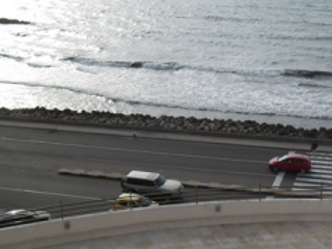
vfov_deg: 28.6
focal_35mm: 51
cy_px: 113
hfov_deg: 36.6
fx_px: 489
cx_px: 247
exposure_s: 1/789
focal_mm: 4.9
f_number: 3.5
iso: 80
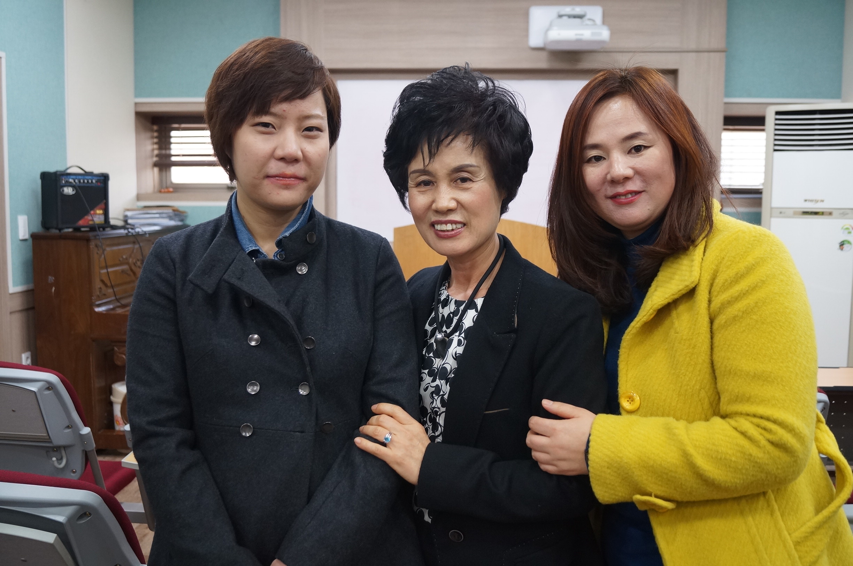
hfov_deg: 57.3
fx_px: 781
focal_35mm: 33
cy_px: 283
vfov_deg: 39.8
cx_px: 426
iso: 640
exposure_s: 1/60
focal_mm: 22
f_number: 4
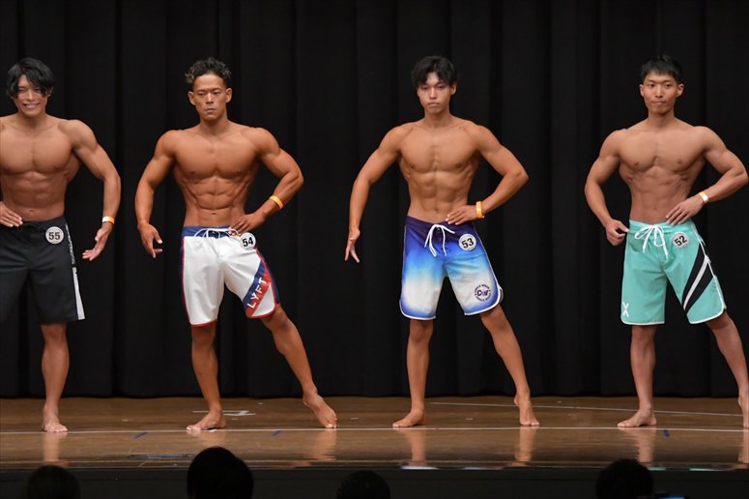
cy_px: 250
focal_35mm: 217
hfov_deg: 9.5
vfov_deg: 6.3
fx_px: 4513
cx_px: 374
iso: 5000
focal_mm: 145
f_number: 5.6
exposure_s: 1/400
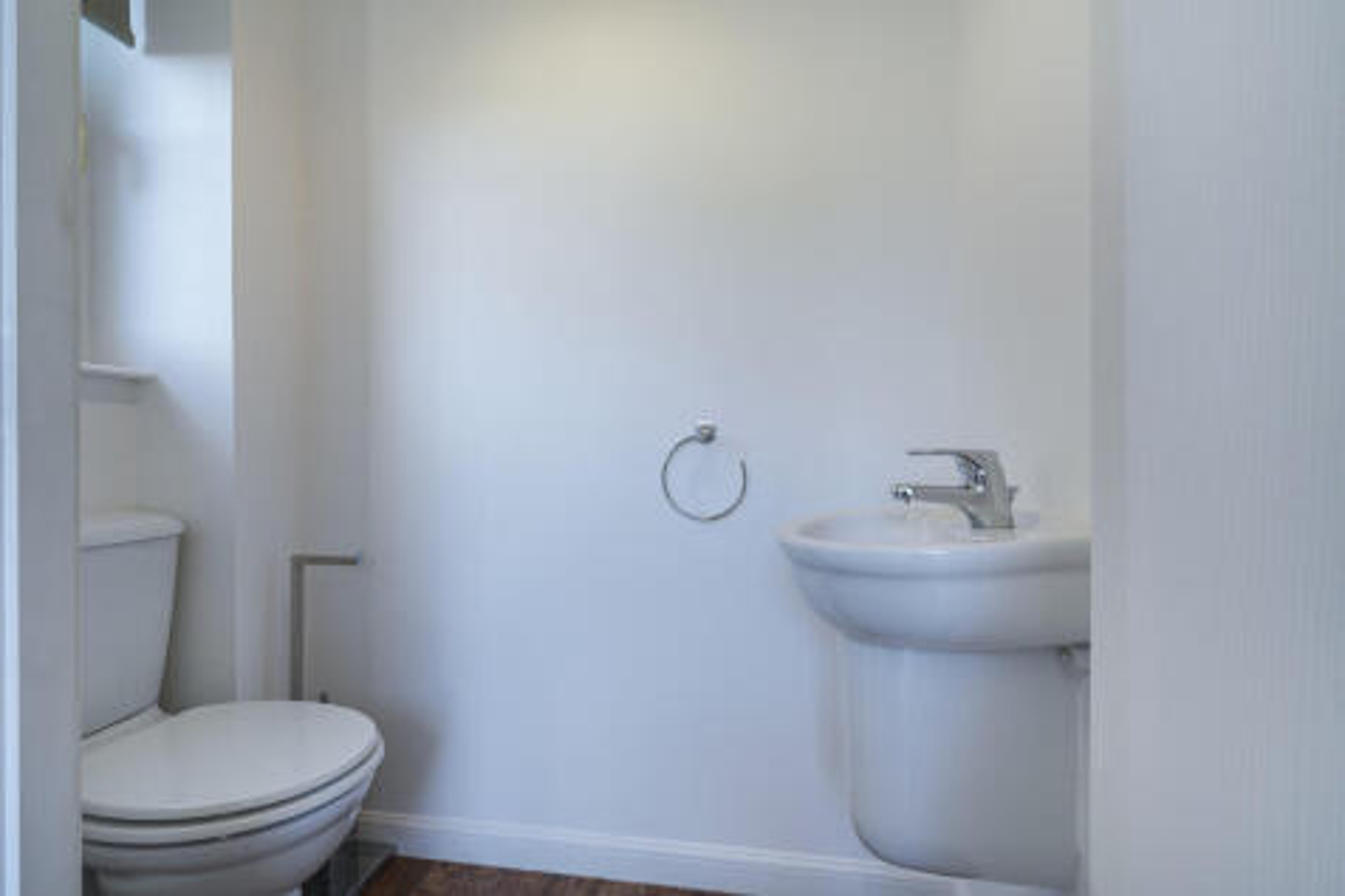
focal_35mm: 16
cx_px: 672
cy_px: 448
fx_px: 598
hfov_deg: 96.8
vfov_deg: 73.7
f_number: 11
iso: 100
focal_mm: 16
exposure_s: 1/1.67
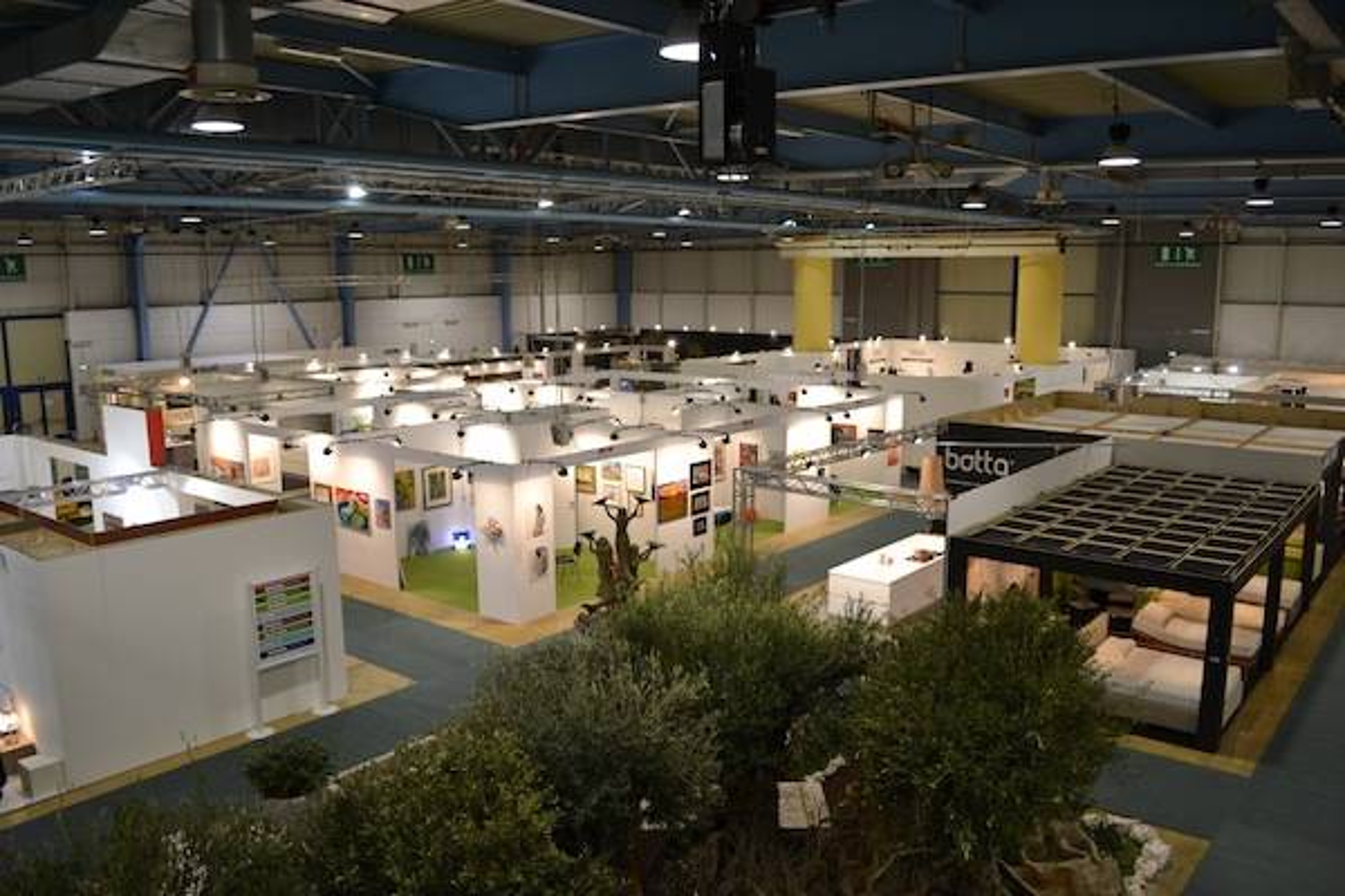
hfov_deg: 67.4
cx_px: 672
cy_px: 448
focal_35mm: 27
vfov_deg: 47.9
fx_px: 1009
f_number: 3.5
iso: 400
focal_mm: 18
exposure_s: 1/50
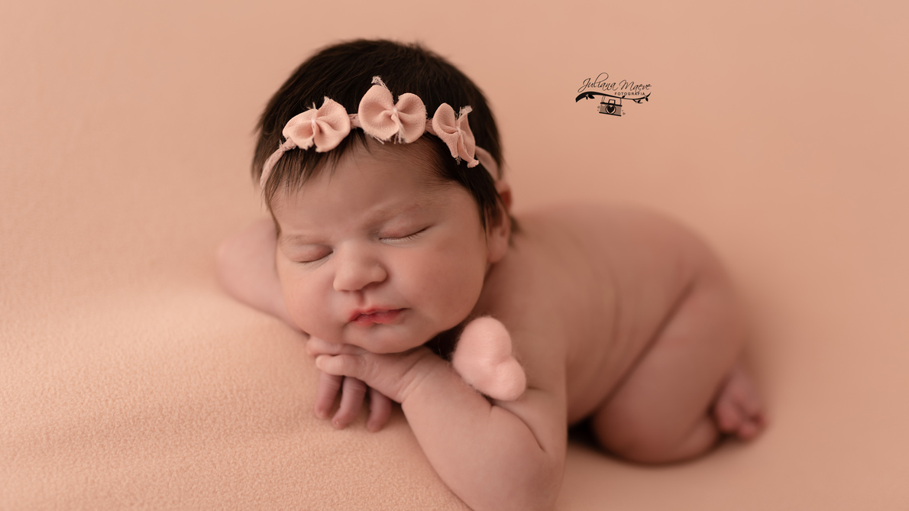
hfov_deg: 54.0
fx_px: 892
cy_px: 240
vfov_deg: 32.0
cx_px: 452
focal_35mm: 37
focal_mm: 35
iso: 100
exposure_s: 1/200
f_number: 2
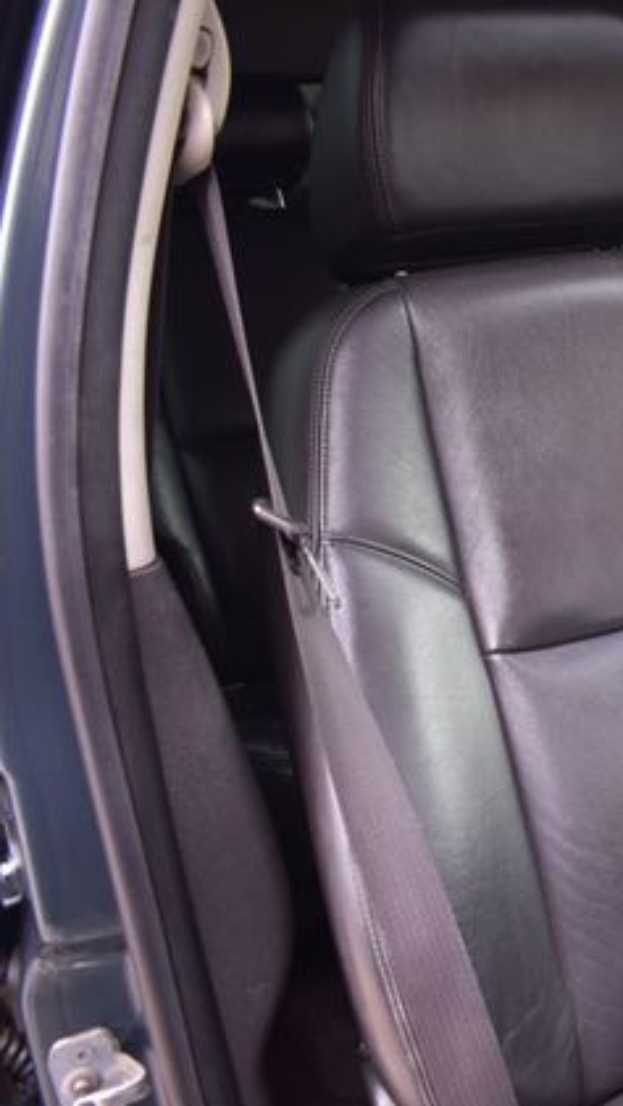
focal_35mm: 43
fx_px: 1262
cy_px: 549
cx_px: 773
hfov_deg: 24.7
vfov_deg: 47.3
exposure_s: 1/60
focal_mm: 18
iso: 320
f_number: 3.5
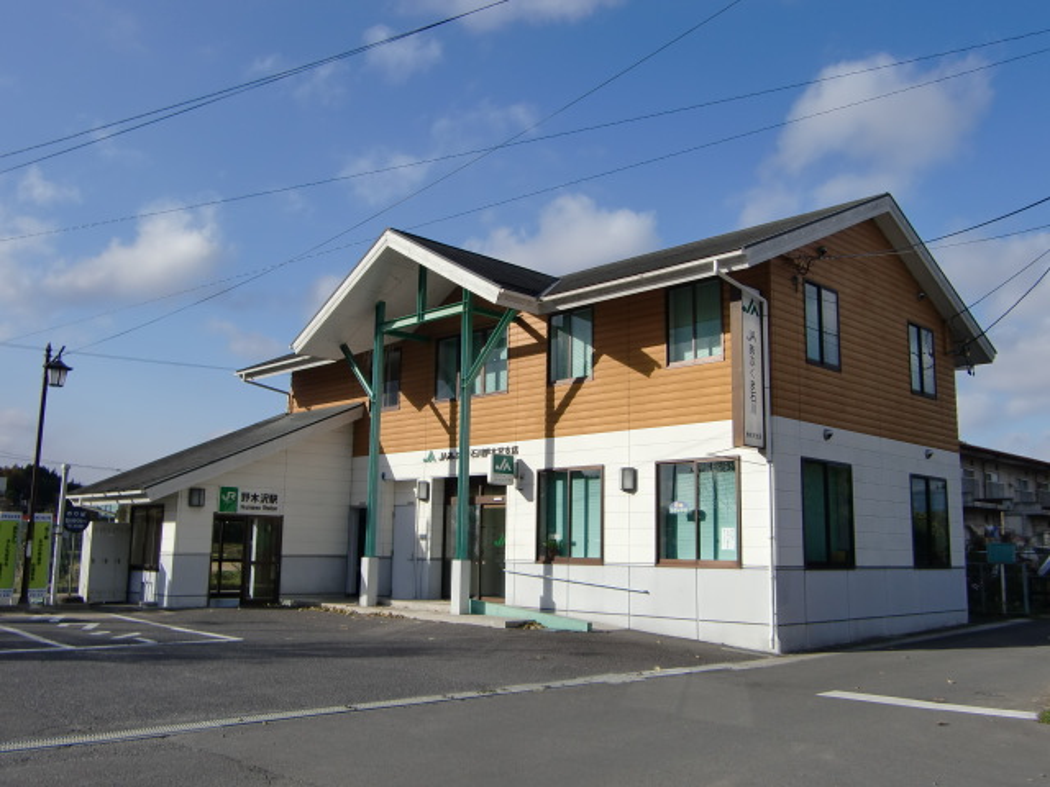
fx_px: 1001
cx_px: 525
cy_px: 394
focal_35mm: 33
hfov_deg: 55.4
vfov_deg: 42.9
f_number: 7.2
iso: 64
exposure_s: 1/250
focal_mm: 5.8
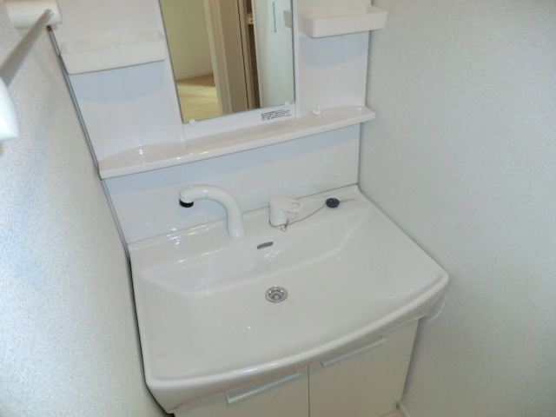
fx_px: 385
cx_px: 278
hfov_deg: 71.6
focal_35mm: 24
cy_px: 208
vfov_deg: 56.8
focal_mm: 4.3
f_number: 3.2
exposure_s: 1/60
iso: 400
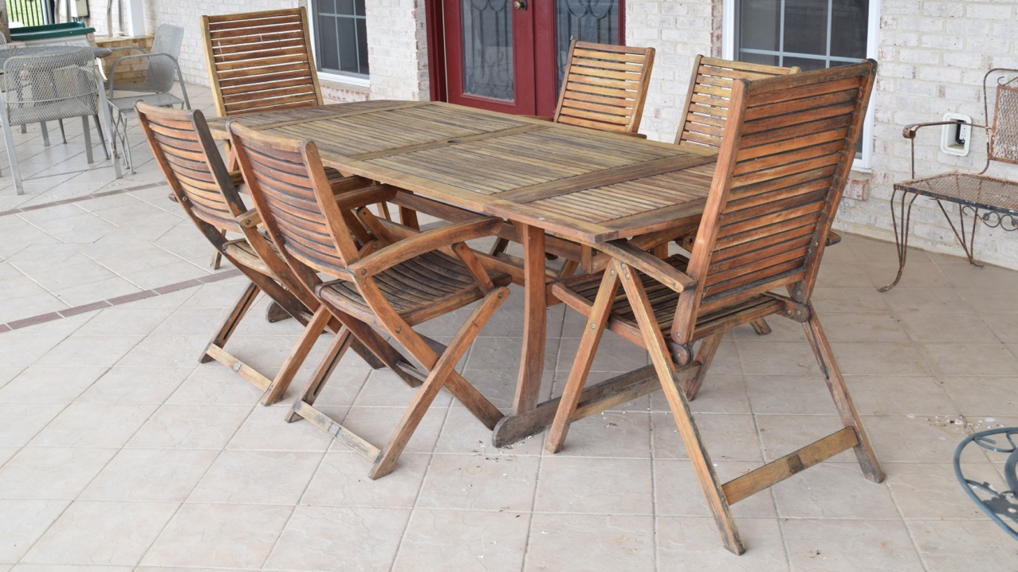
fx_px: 1148
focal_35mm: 43
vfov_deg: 28.0
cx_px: 509
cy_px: 251
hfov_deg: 47.8
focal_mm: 27
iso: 400
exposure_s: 1/160
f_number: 7.1
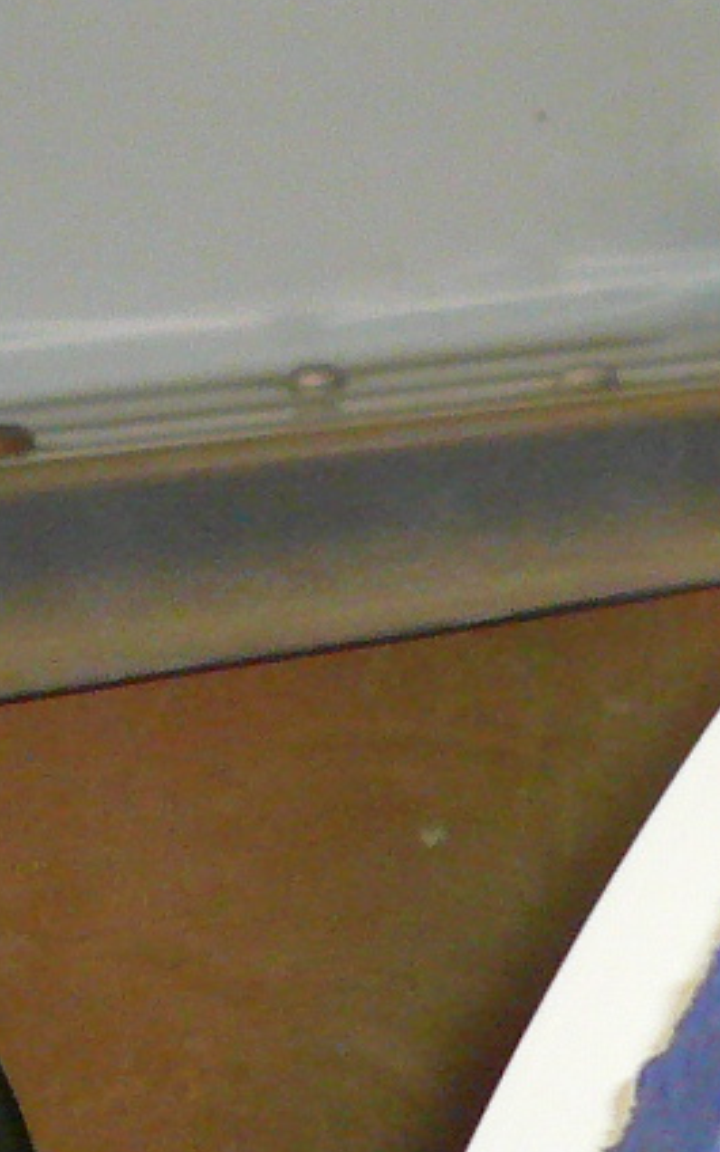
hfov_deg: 10.8
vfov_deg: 18.6
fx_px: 3516
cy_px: 717
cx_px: 1364
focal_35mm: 112
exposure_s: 1/30
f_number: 2.8
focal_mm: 4.6
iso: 200
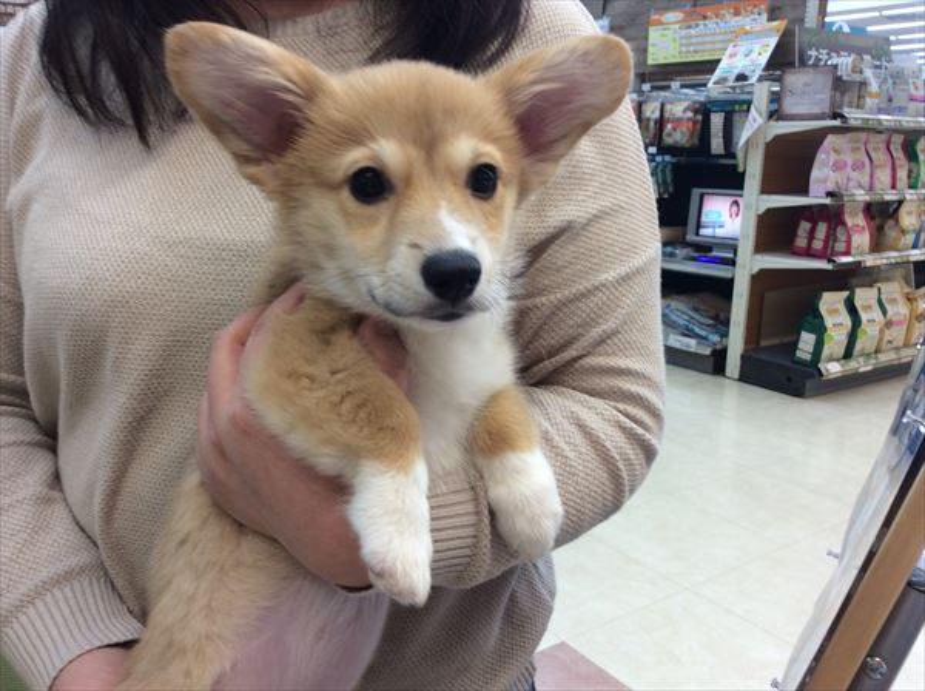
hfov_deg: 56.9
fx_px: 854
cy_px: 346
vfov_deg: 44.0
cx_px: 462
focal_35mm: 32
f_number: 2.4
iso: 32
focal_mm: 3.3
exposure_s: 1/24
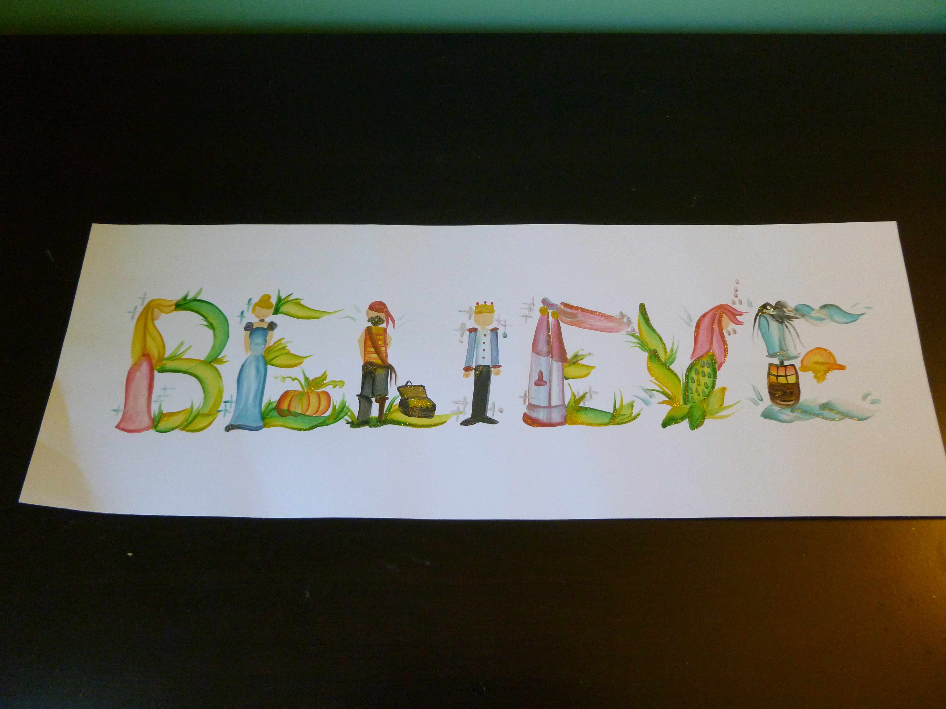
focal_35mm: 28
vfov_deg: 49.7
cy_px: 354
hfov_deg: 63.4
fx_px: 765
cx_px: 473
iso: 400
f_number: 3.3
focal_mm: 5
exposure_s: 1/60
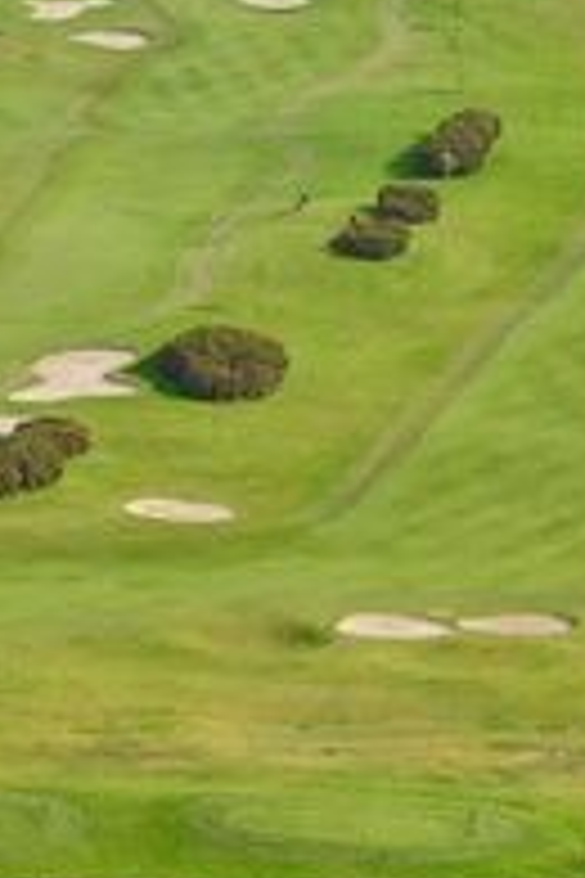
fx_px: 5045
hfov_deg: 6.5
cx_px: -508
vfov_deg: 9.9
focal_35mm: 207
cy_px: 432
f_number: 3.5
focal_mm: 10.26
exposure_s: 1/100
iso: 100
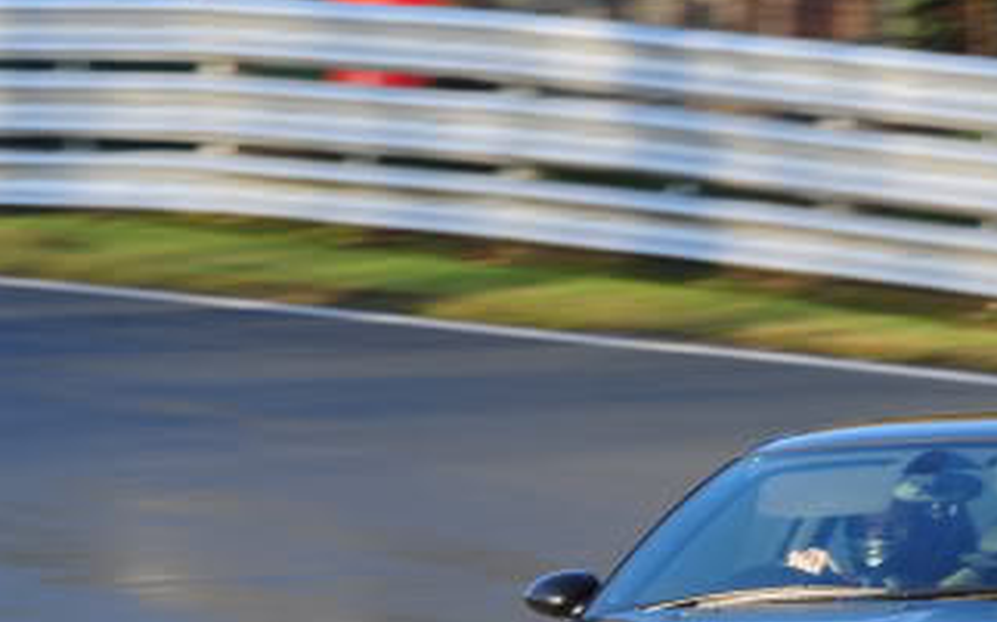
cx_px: 932
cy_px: 681
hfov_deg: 2.8
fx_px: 20616
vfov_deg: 1.7
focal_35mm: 759
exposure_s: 1/80
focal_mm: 300
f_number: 8
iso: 200
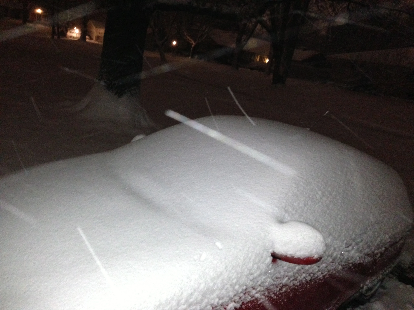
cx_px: 207
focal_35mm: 33
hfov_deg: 55.4
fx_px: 395
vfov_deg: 42.9
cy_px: 155
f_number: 2.4
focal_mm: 4.13
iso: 640
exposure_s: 1/16
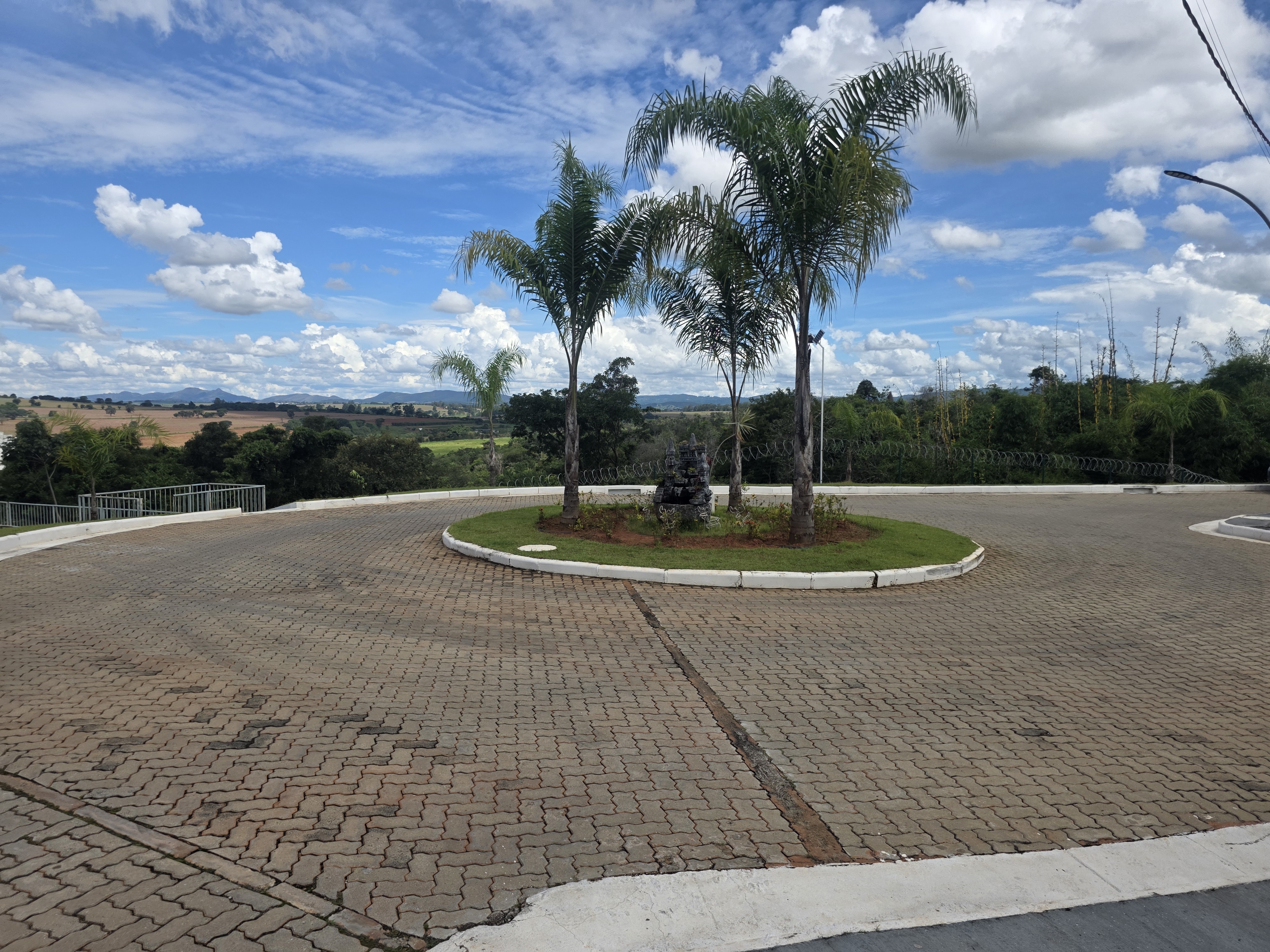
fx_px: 844
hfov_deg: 73.9
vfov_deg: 58.9
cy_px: 476
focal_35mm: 23
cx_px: 635
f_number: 1.7
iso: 80
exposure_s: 1/6355
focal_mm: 6.3
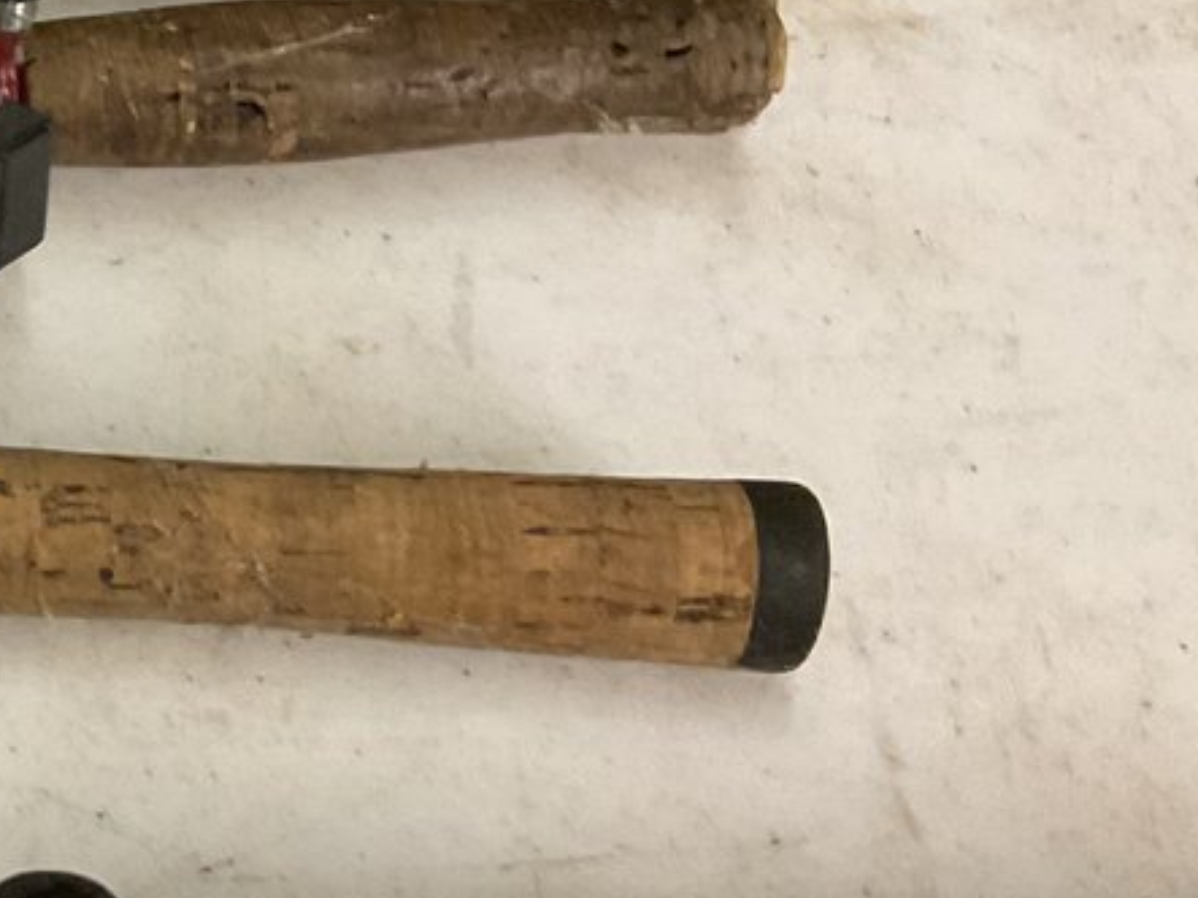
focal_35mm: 99
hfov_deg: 17.5
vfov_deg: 14.9
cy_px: 418
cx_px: -675
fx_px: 3425
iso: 250
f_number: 1.8
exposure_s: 1/60
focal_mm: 3
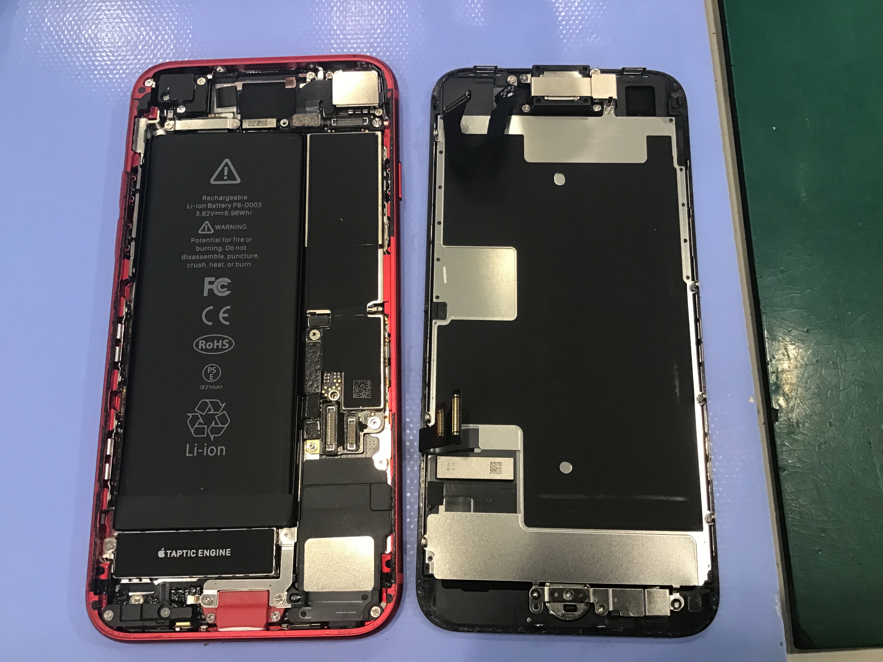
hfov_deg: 58.4
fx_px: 791
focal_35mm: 31
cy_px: 331
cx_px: 442
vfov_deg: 45.4
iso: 64
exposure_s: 1/33
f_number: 2.4
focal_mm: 3.3
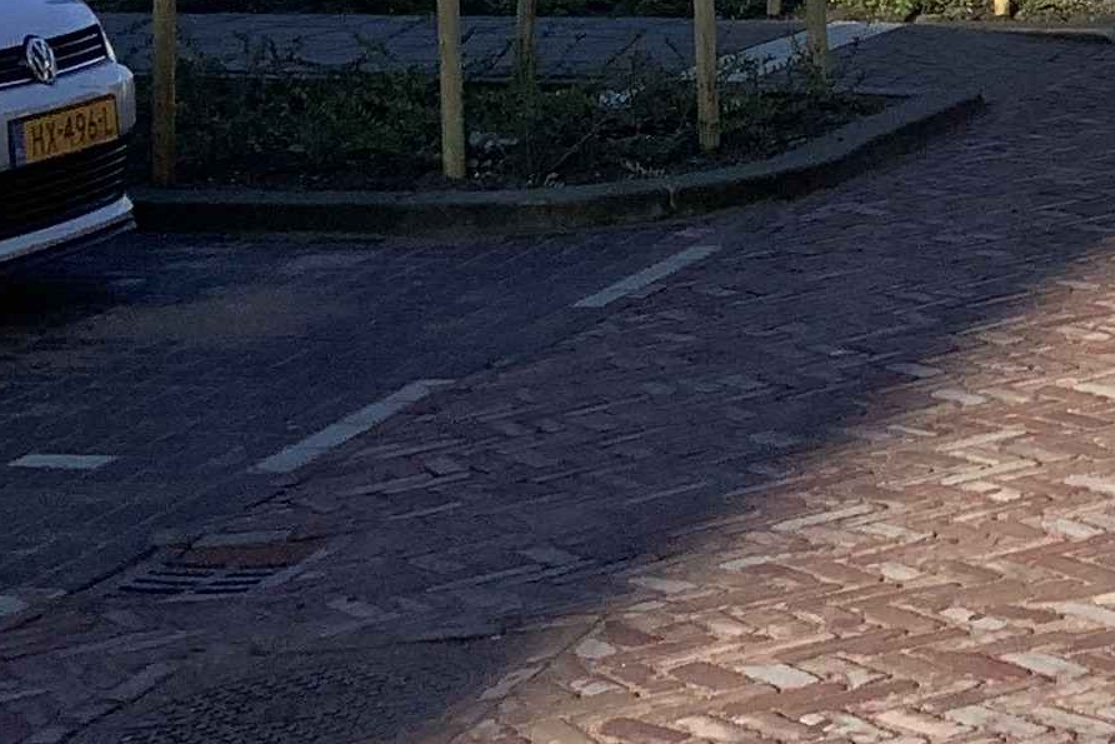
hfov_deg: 16.5
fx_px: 3655
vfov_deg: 11.1
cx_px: 1416
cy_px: -386
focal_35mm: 118
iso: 25
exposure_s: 1/1148
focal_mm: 3.3
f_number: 2.4
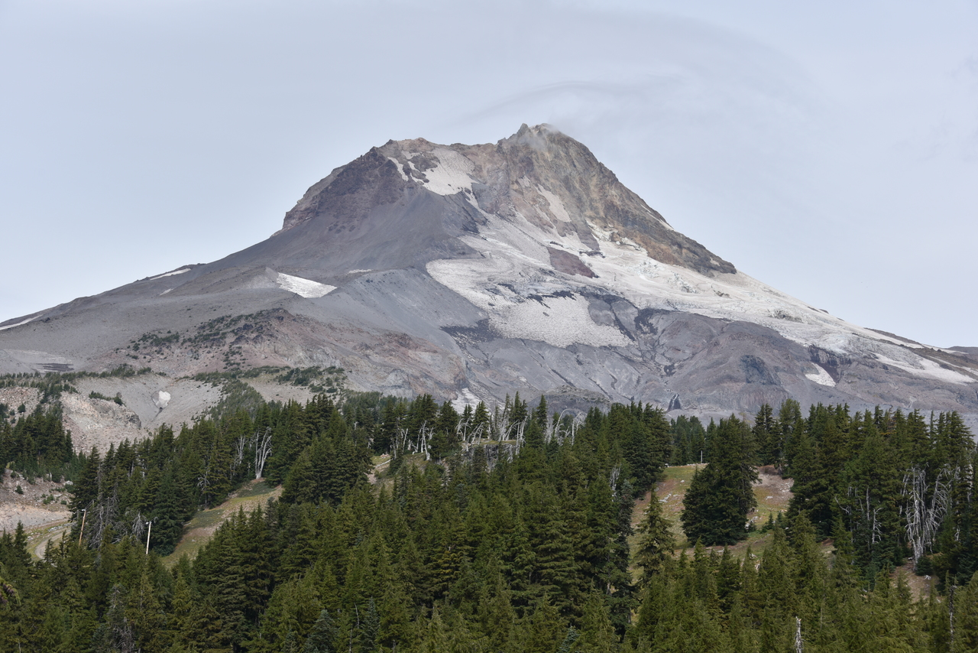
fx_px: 1766
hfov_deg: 31.0
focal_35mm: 65
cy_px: 326
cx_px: 489
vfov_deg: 20.9
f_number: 9
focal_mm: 65
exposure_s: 1/320
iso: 100
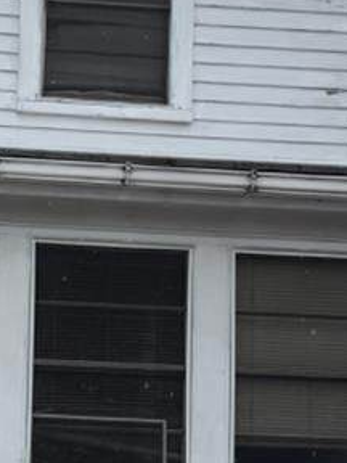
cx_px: -51
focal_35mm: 125
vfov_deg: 15.6
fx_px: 1671
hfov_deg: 11.7
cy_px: 388
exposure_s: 1/1721
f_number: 1.78
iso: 80
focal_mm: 6.76
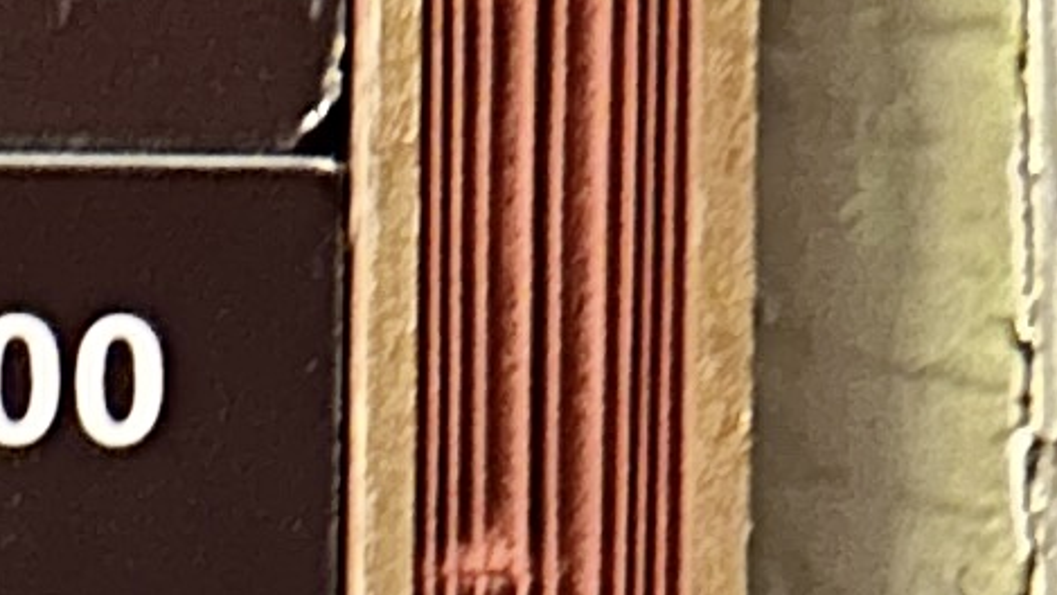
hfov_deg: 8.7
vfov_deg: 4.8
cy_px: 2590
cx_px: -1508
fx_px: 6307
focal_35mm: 225
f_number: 1.78
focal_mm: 6.86
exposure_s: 1/15
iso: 2000
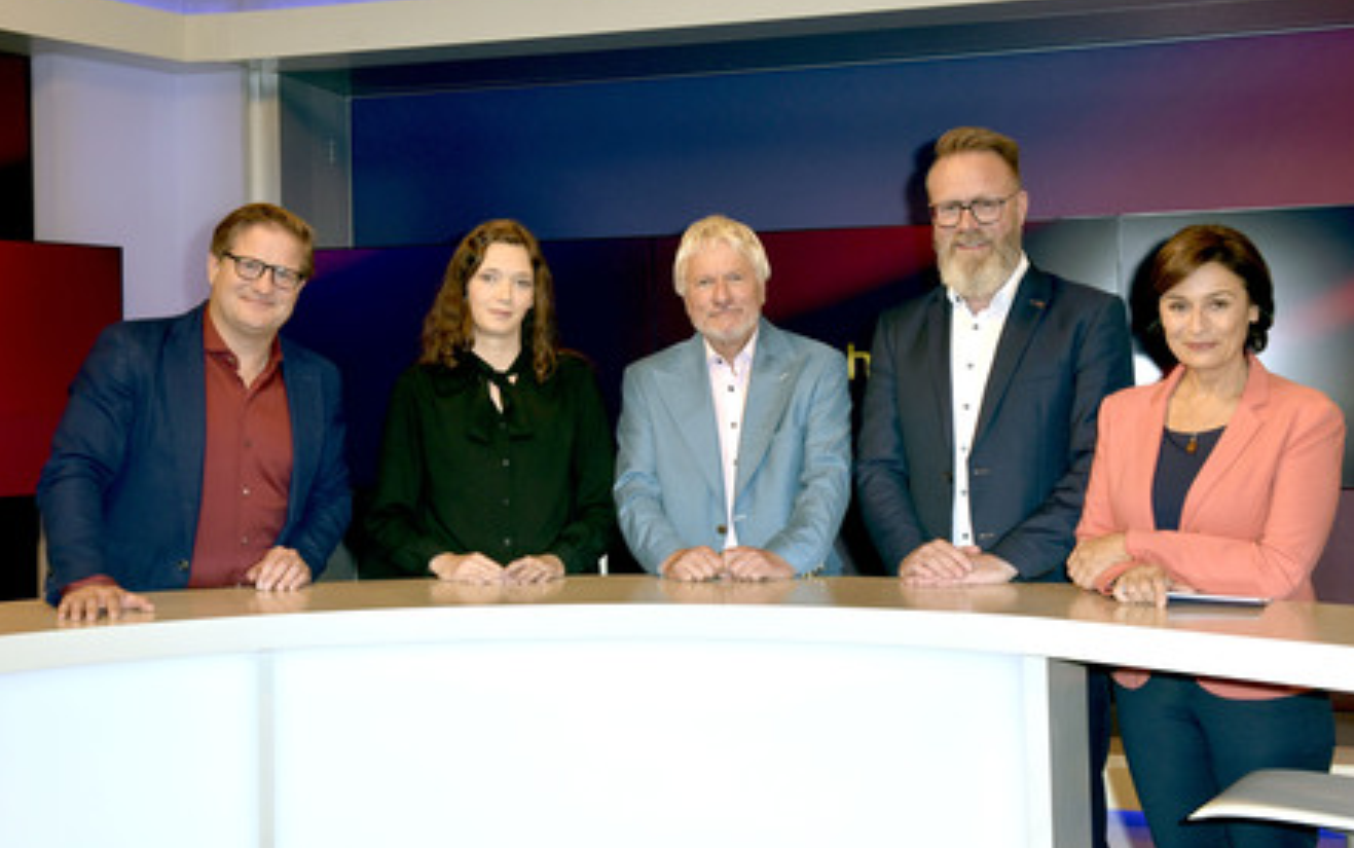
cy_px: 441
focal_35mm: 46
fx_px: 1699
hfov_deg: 43.5
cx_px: 686
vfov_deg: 28.0
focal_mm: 44
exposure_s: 1/200
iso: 640
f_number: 5.6
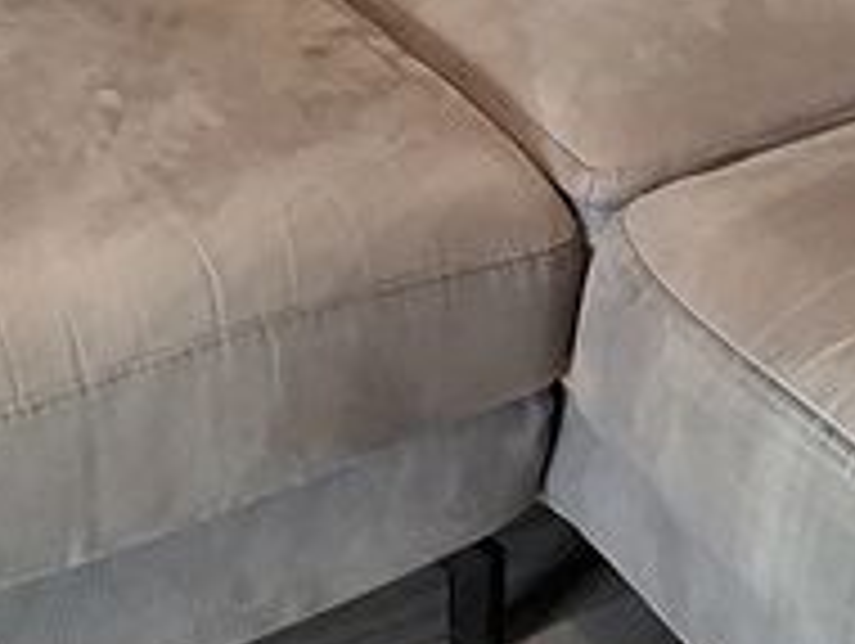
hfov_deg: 23.0
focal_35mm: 84
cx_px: 639
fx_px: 2077
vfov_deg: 17.1
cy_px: -54
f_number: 2.2
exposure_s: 1/25
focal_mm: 1.64
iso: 200
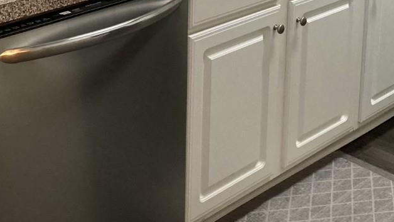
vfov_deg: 15.9
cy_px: -107
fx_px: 731
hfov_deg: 30.0
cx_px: 137
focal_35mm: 70
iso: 200
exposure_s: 1/60
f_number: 1.8
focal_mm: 3.99
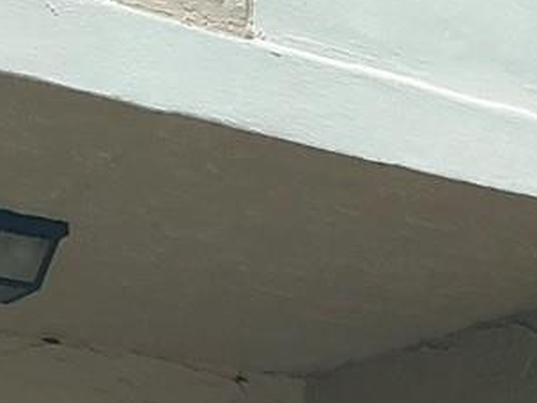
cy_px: 854
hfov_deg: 11.8
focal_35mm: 148
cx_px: 1101
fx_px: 2295
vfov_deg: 9.3
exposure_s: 1/1144
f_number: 1.8
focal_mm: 3
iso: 25
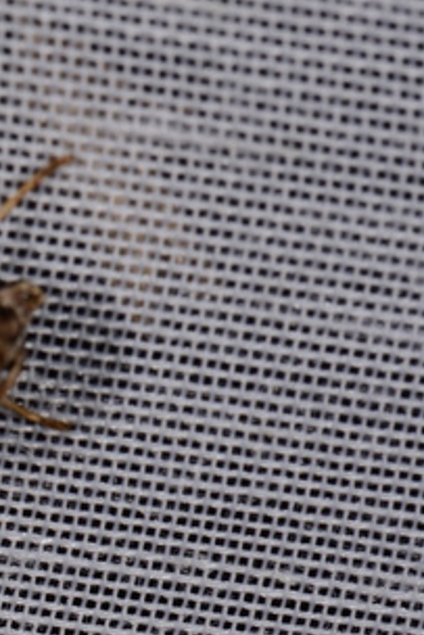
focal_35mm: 331
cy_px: 445
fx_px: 5846
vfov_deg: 6.2
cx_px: -295
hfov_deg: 4.1
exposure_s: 1/60
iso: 100
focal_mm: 85
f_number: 25
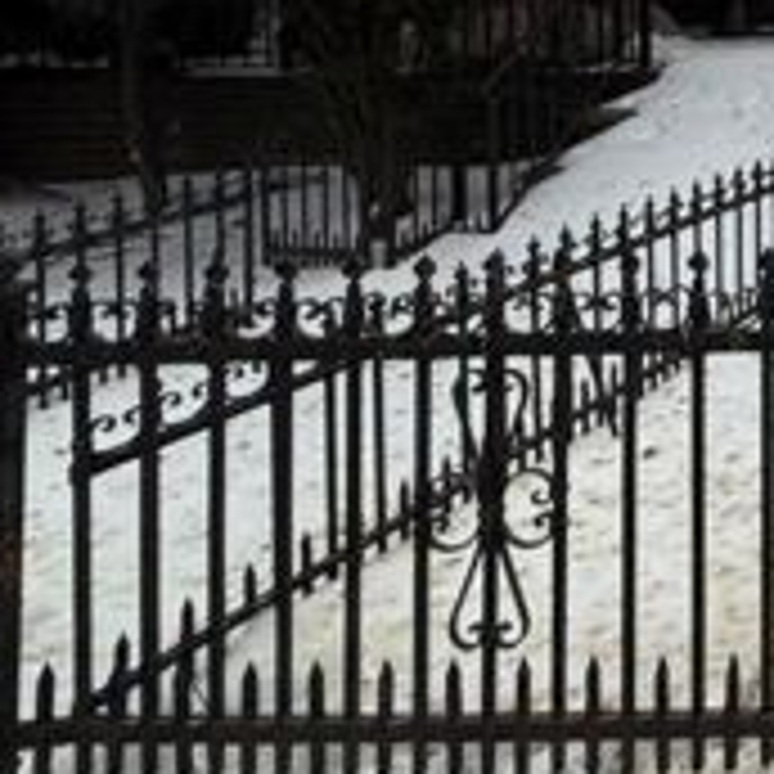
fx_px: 1164
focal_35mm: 46
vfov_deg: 32.4
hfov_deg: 23.9
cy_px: -76
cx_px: 1296
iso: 80
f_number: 2.2
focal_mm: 2.22
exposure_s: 1/2841
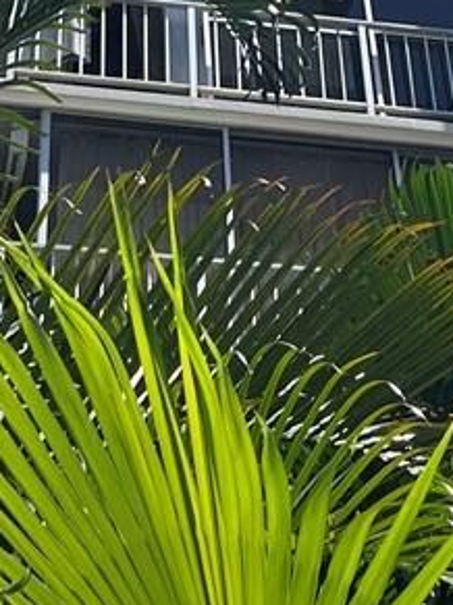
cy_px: -252
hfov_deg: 10.3
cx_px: 366
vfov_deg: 13.2
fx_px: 2497
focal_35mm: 143
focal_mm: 5.7
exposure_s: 1/4274
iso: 50
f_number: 1.5
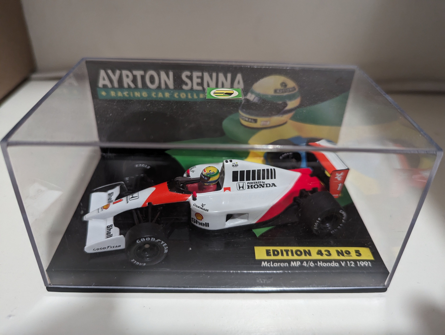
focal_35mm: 24
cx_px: 222
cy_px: 168
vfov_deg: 56.9
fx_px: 309
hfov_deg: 71.5
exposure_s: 1/68
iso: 1055
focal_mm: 6.81
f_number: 1.85
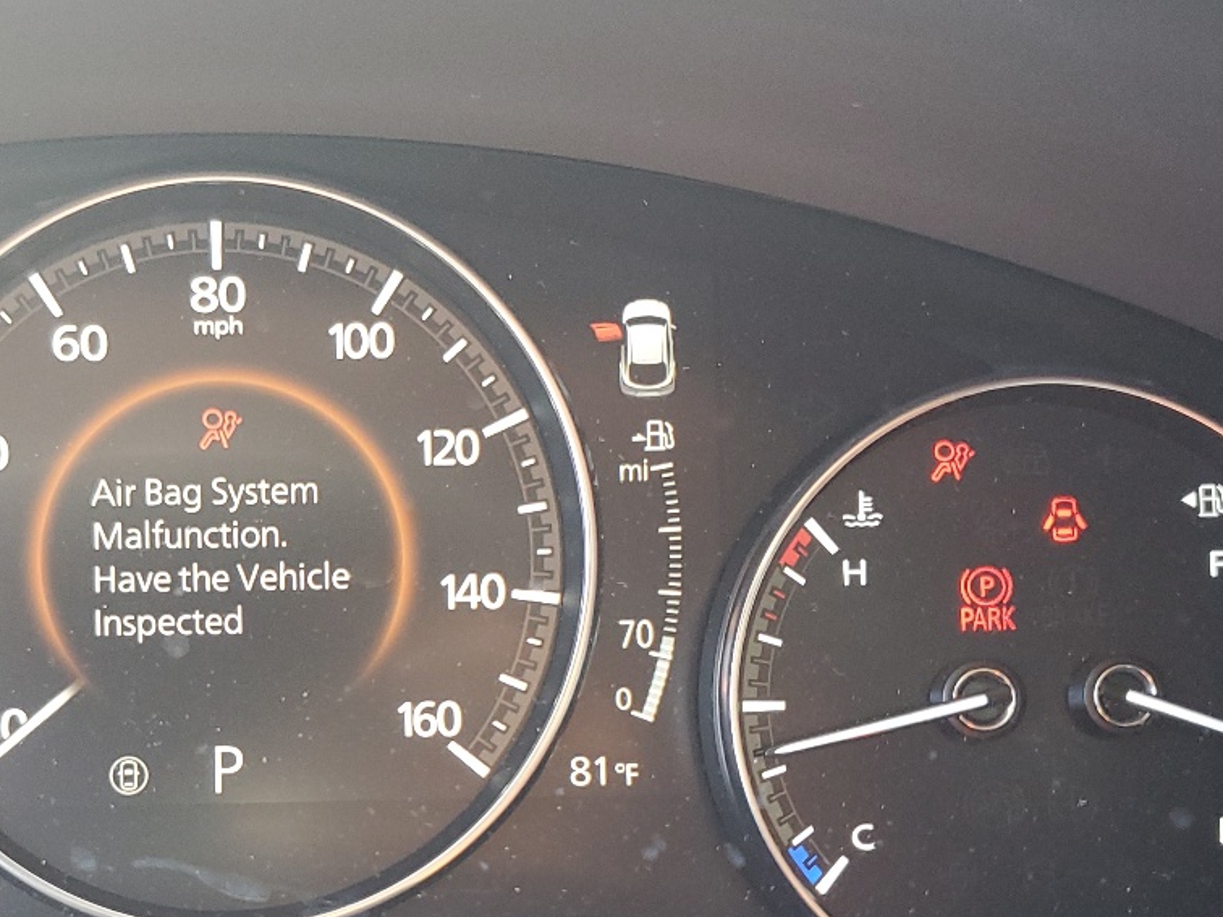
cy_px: 579
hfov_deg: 33.7
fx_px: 1943
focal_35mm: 55
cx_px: 217
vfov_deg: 26.5
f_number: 1.5
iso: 116
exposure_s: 1/60.2
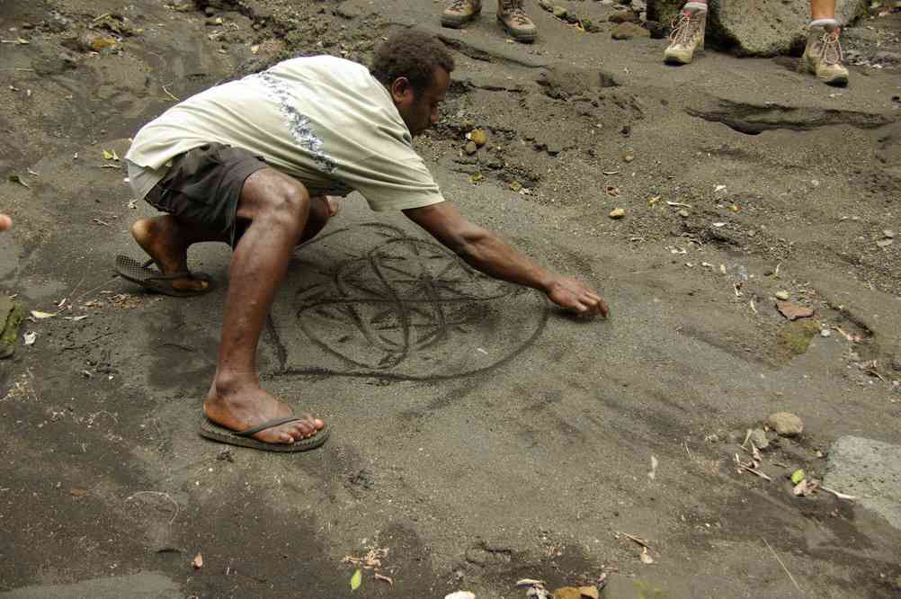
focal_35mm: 43
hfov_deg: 45.5
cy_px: 300
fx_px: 1075
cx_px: 450
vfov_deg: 31.1
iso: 100
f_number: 4
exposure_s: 1/45
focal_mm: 29.4
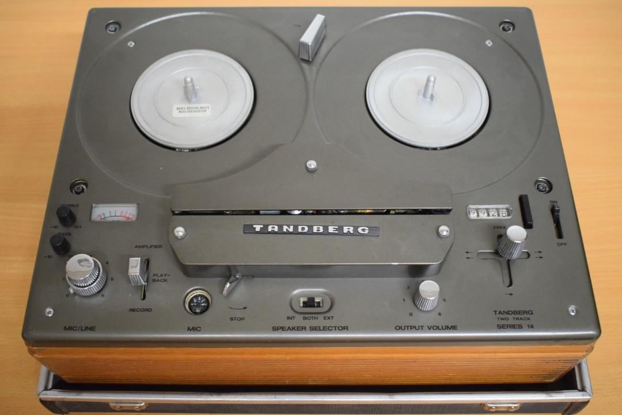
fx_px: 674
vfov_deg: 34.2
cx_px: 311
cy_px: 208
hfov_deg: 49.6
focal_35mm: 39
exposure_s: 1/125
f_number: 4
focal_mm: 26
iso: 2800
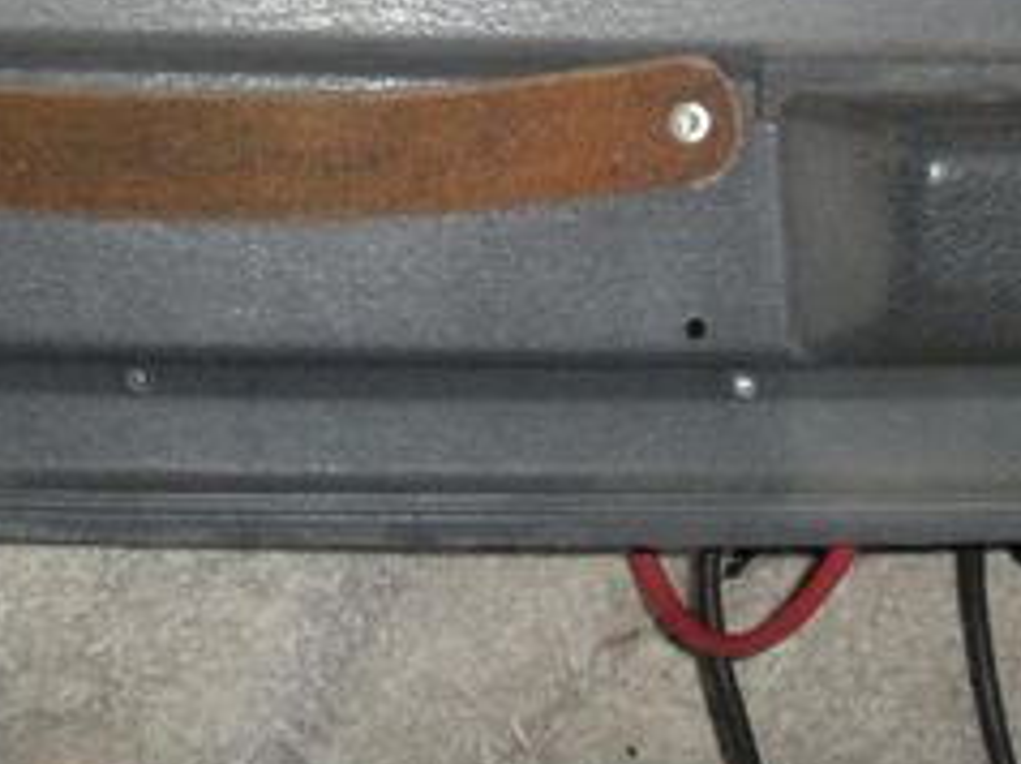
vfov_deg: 14.6
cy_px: -236
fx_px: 2858
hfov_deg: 20.2
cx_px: 579
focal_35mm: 97
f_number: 3.5
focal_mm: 6.3
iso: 400
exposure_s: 1/60
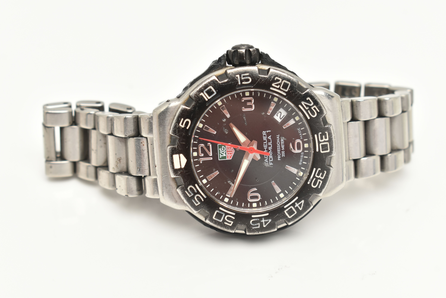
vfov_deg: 16.6
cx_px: 223
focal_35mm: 82
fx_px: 1022
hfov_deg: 24.6
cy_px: 149
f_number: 9
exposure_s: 1/100
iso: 400
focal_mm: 55
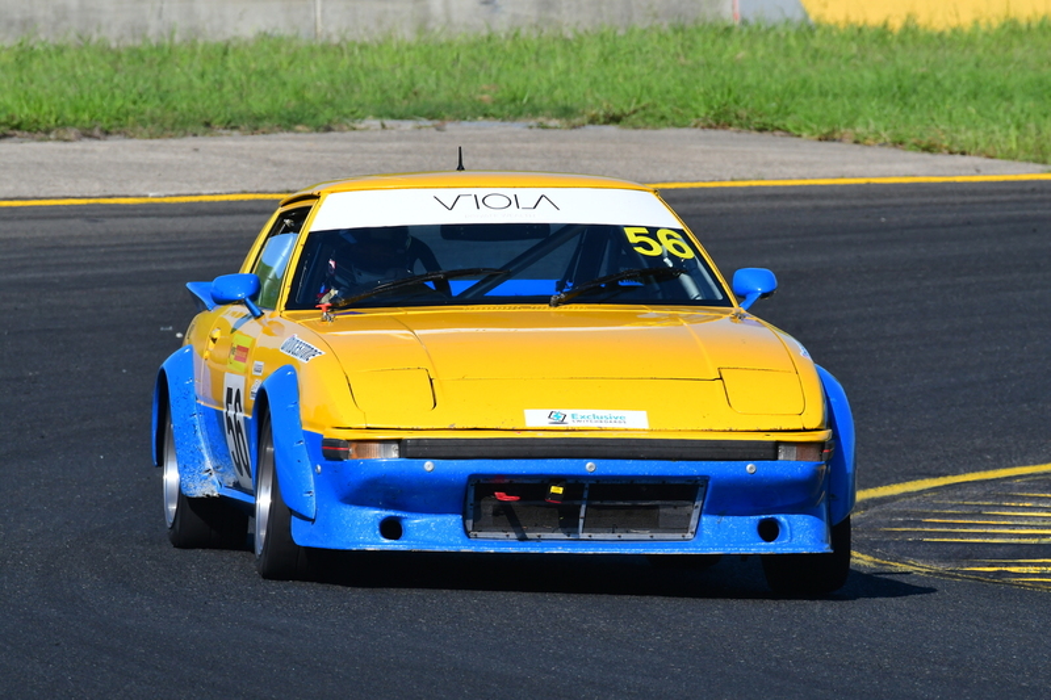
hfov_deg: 3.3
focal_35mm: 630
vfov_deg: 2.2
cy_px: 350
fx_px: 18388
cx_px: 526
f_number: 13
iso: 500
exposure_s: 1/640
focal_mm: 420
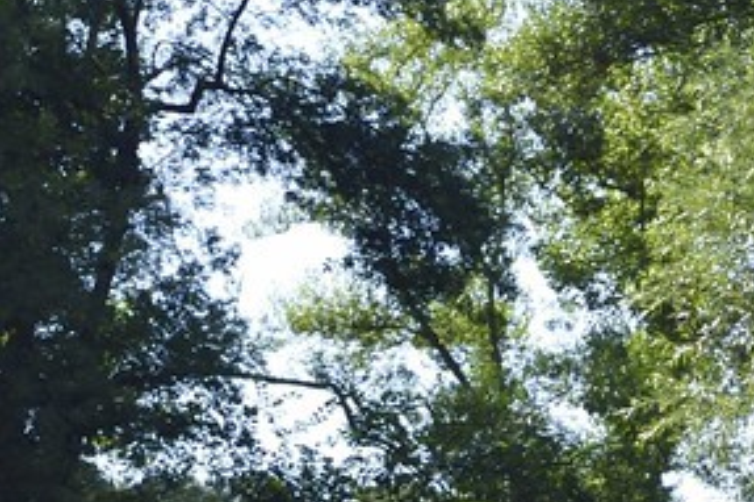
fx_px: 5840
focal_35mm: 279
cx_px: 2099
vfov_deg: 4.8
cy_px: 1025
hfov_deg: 6.8
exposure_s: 1/400
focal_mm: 50
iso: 400
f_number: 9
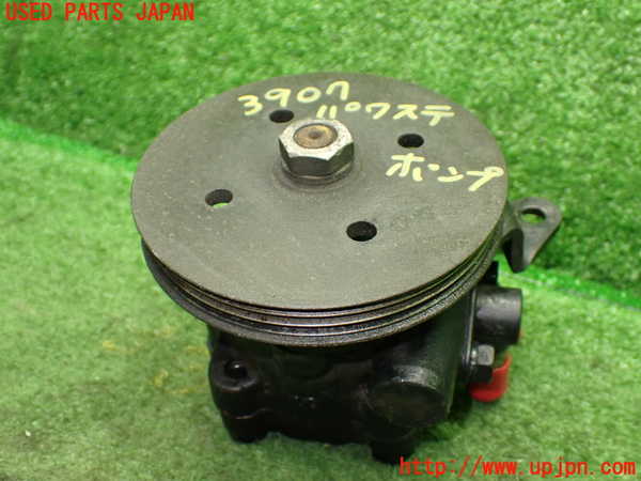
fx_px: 759
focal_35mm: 41
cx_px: 320
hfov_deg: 45.8
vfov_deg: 35.1
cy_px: 240
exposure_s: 1/40
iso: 800
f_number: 2.8
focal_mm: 7.31
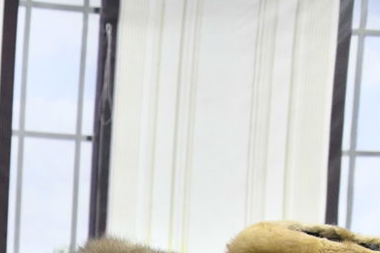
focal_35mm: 158
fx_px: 1668
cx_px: -273
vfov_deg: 8.4
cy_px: 450
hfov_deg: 12.1
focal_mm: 44
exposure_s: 1/125
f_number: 5.6
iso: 3200
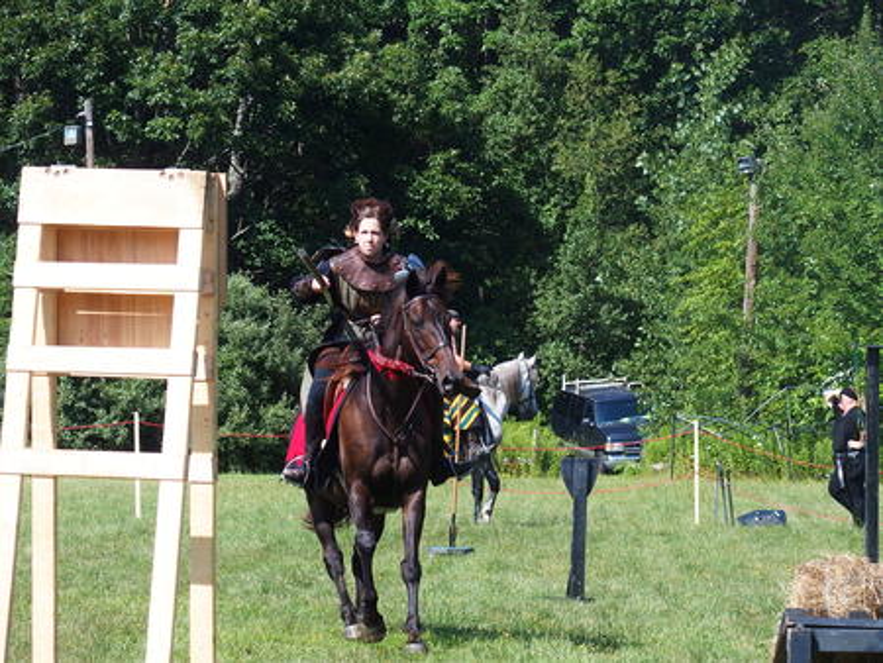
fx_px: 3828
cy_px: 332
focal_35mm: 150
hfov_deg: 13.2
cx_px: 442
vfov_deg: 9.9
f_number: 3.5
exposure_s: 1/640
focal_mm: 31.8
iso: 100
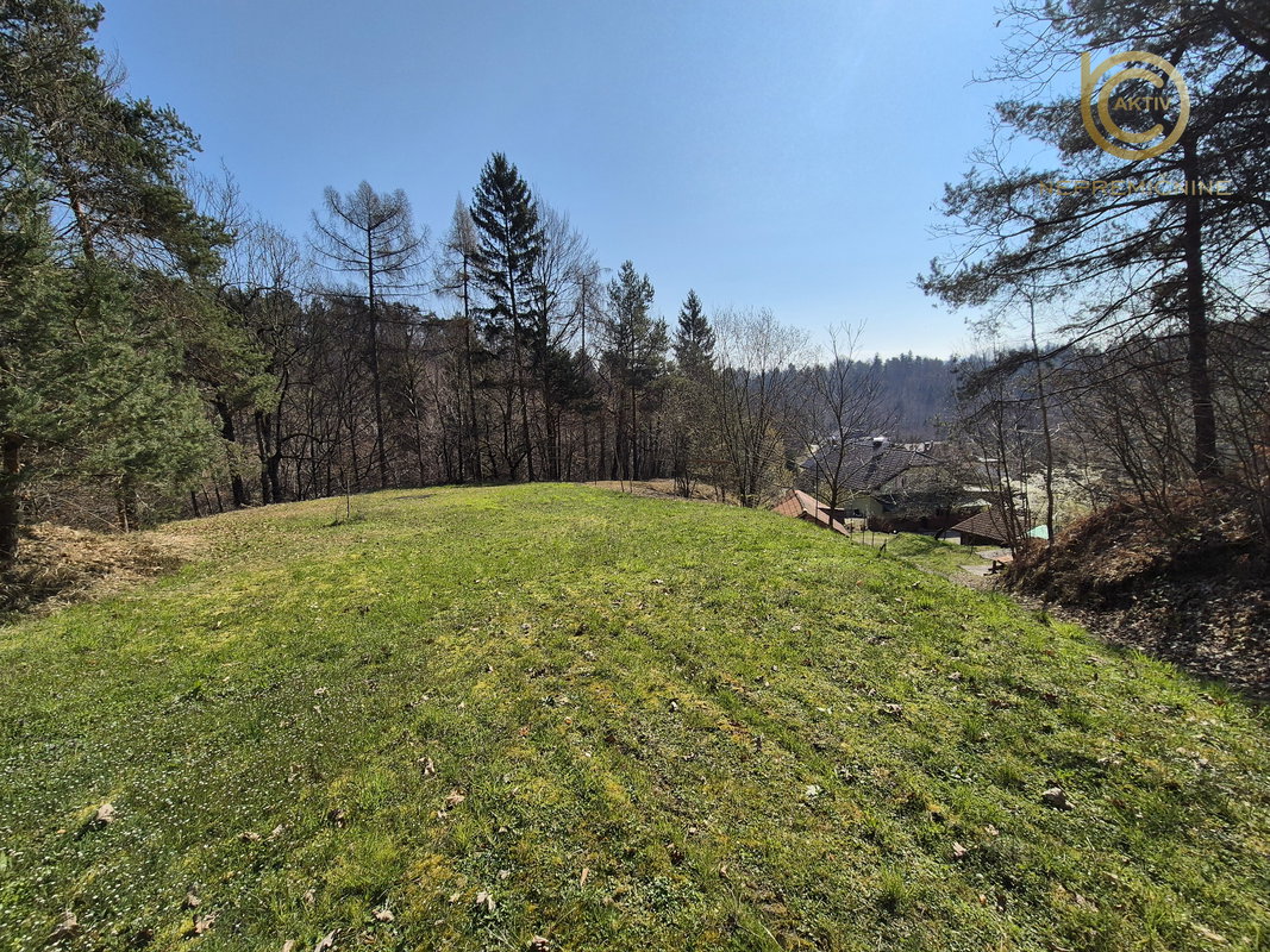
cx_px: 635
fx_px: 477
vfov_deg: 89.9
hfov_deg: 106.2
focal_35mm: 13
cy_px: 476
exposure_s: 1/3784
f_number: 2.2
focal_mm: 2.2
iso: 50
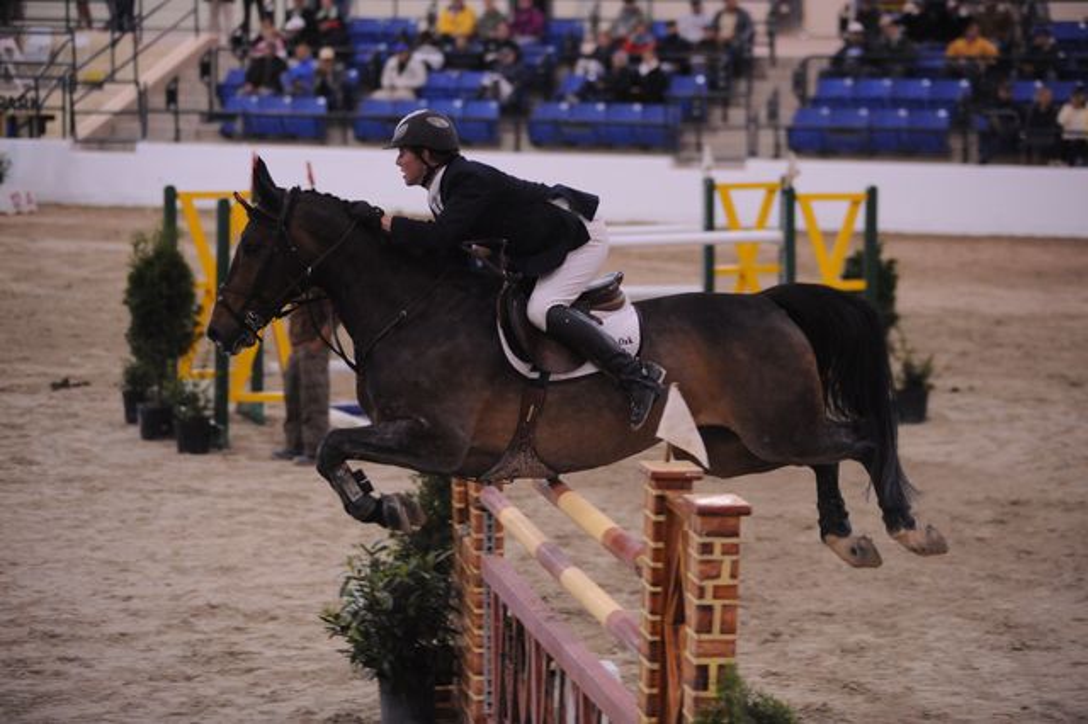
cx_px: 544
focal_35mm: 120
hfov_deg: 17.1
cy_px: 362
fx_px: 3625
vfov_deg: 11.4
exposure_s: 1/400
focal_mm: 120
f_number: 2.8
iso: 5000
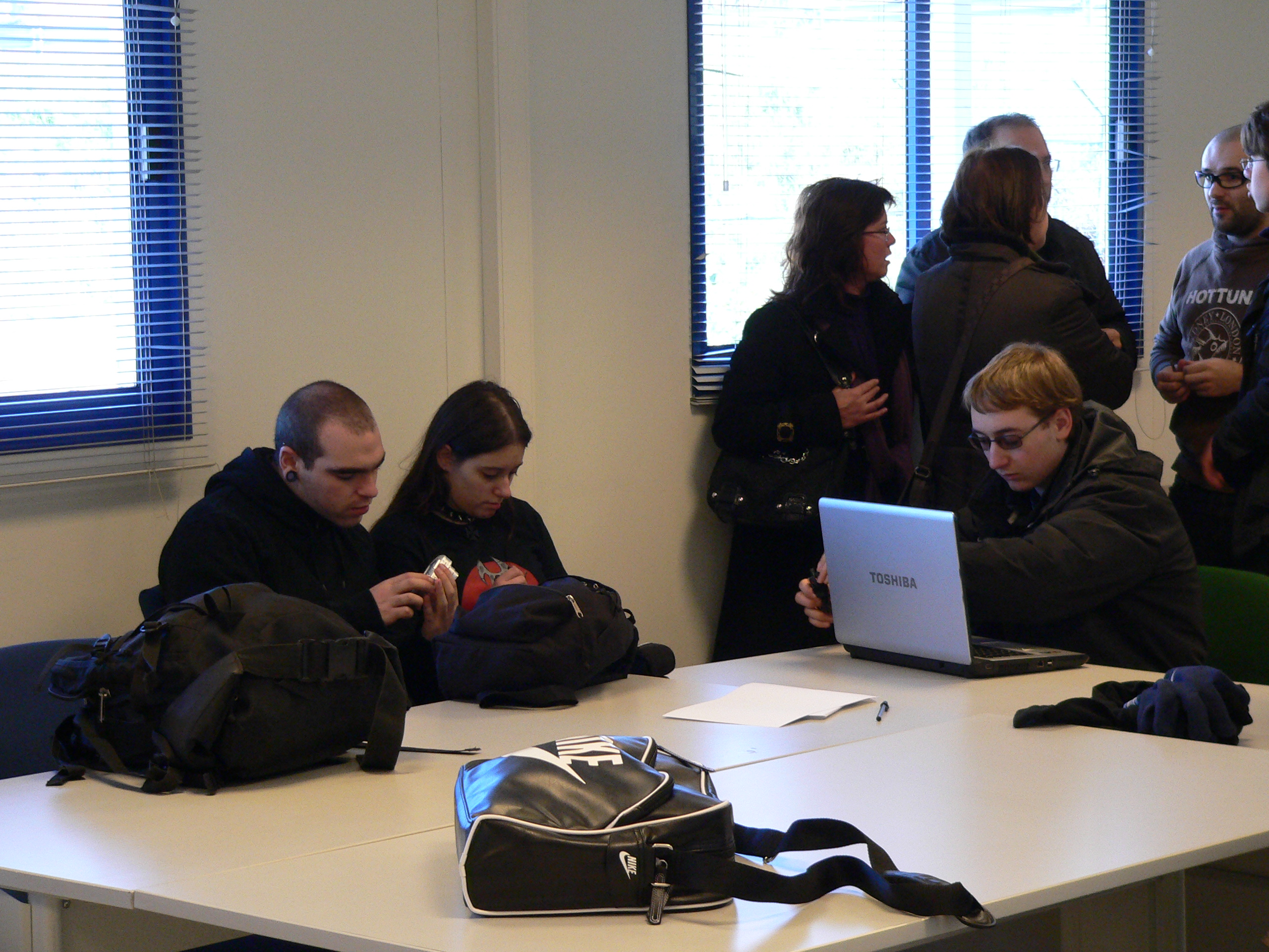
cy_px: 476
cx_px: 634
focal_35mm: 90
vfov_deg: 16.4
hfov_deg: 21.8
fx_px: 3299
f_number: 2.8
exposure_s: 1/30
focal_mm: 15
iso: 200
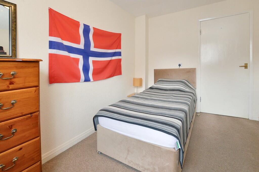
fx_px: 108
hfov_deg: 100.4
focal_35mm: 15
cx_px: 130
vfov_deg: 77.2
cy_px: 86
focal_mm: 10
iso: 560
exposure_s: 1/15
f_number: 8
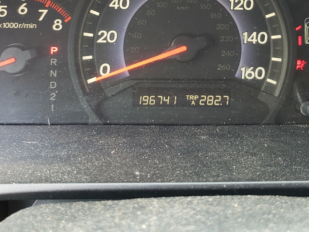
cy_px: 14
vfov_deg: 28.3
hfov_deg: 38.8
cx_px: 173
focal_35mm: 49
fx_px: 437
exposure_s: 1/60.2
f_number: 1.5
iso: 78
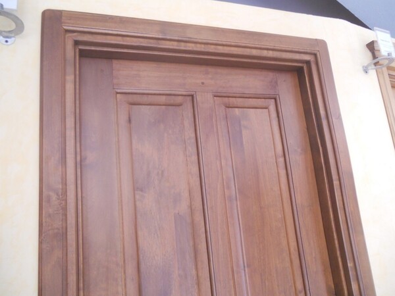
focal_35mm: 27
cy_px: 148
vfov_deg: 51.4
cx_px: 198
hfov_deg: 65.3
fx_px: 308
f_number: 3.2
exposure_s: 1/30
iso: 200
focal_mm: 4.9
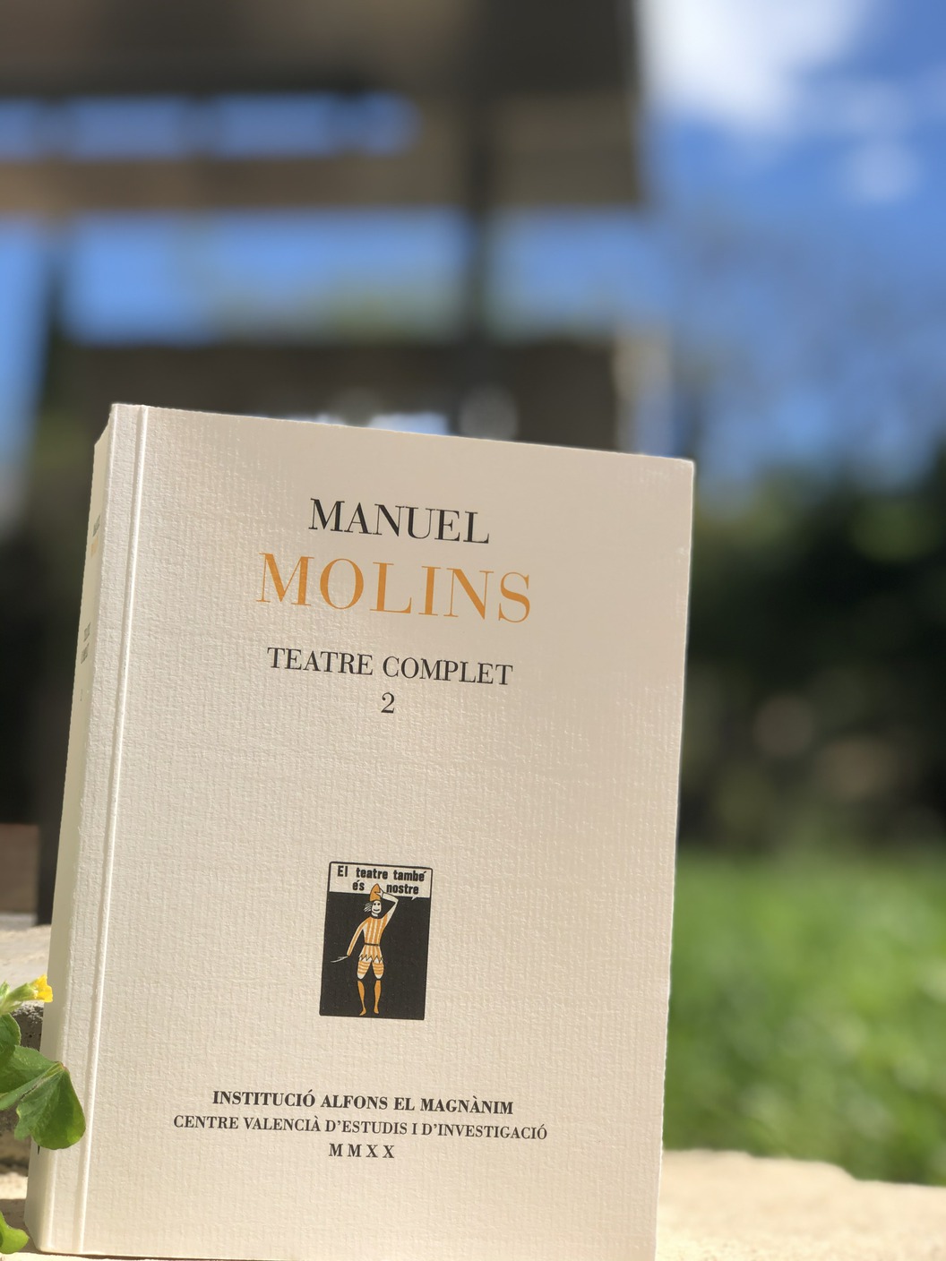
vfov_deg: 33.8
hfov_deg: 25.7
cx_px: 473
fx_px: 2077
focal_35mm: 57
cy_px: 630
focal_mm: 6.6
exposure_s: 1/842
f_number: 2.8
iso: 20
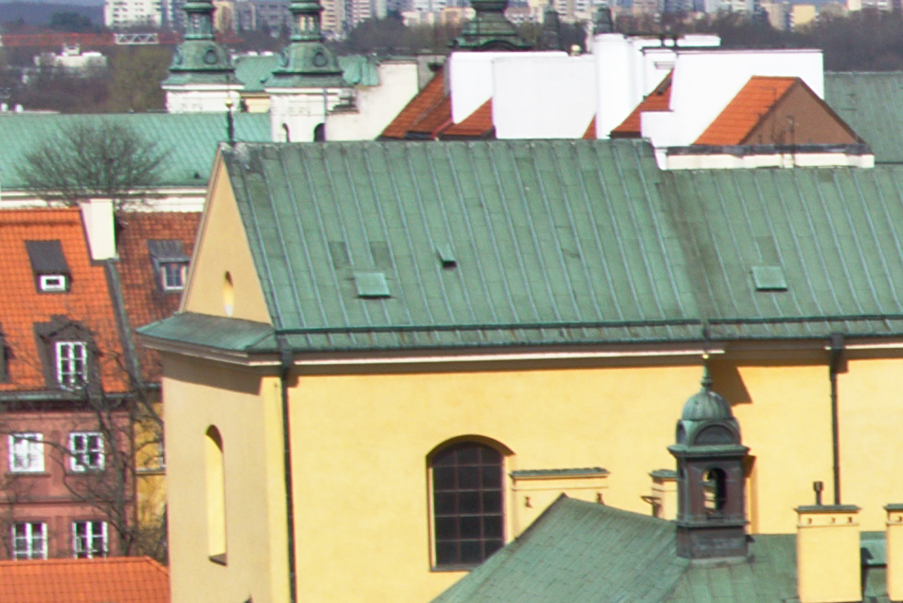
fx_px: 8079
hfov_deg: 6.1
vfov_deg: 4.3
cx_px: 2172
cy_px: 798
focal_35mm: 322
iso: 100
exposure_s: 1/160
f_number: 14
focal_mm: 34
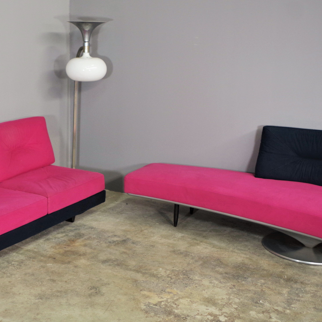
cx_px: 85
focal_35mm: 46
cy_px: 159
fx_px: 484
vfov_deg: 36.8
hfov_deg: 36.0
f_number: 3.5
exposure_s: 1/50
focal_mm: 18
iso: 400
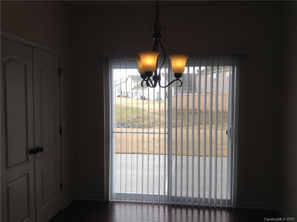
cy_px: 111
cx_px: 148
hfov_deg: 55.4
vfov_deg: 42.8
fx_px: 283
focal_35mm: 33
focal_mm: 3.3
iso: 25
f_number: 2.4
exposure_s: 1/60
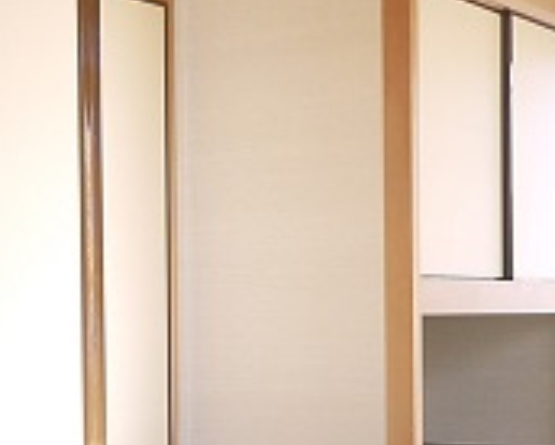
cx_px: -32
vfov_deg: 17.2
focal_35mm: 89
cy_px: 355
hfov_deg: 20.6
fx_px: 1464
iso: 250
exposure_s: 1/60
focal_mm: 7
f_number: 4
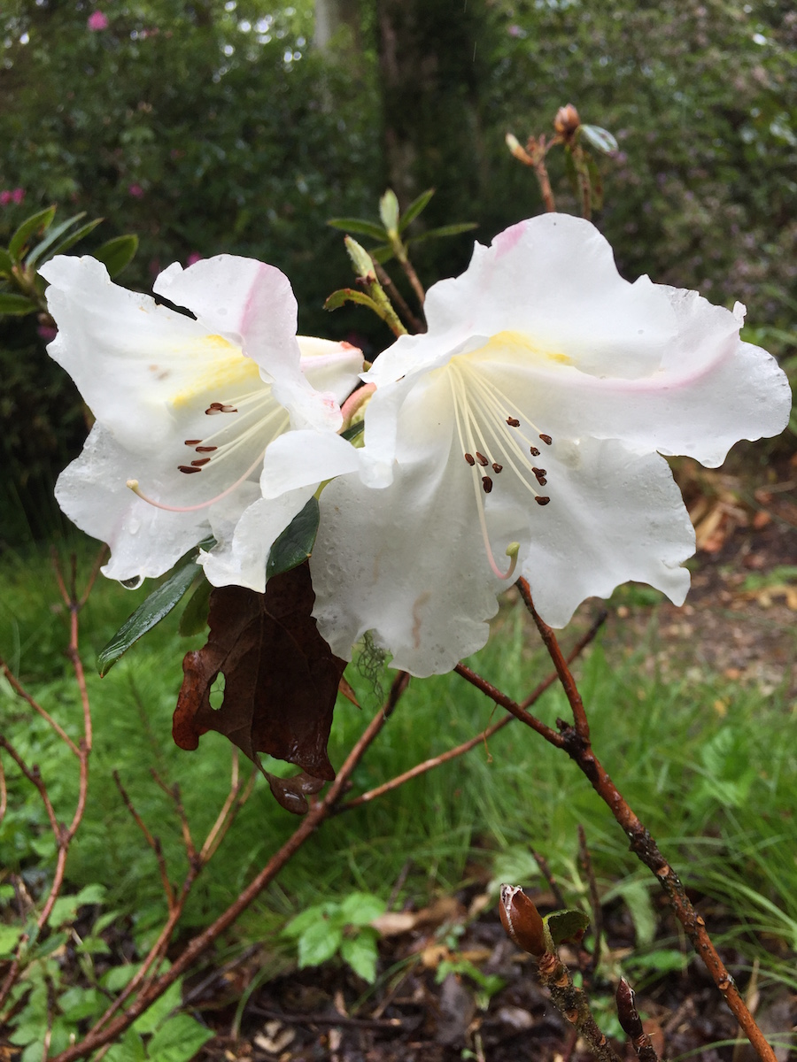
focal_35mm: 29
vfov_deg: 61.7
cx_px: 398
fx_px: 890
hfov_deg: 48.2
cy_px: 531
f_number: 2.2
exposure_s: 1/257
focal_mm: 4.15
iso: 32
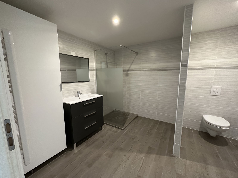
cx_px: 119
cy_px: 89
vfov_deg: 85.7
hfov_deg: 102.1
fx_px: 96
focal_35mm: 14
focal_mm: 2.22
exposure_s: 1/50
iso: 640
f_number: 2.2
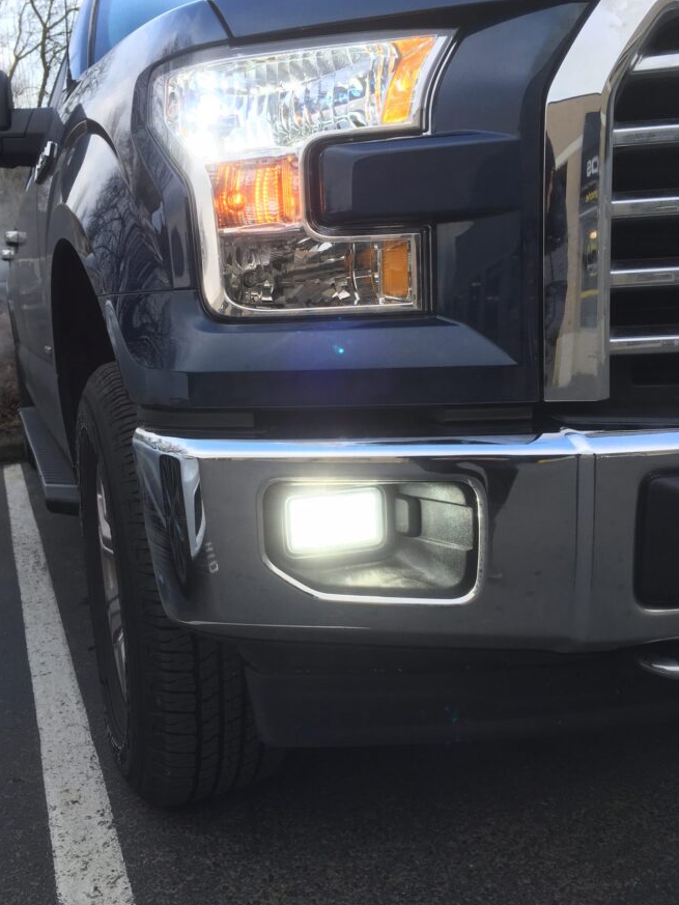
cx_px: 317
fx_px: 811
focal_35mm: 31
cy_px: 439
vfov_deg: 58.3
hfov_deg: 45.4
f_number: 2.2
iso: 32
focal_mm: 4.15
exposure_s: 1/120
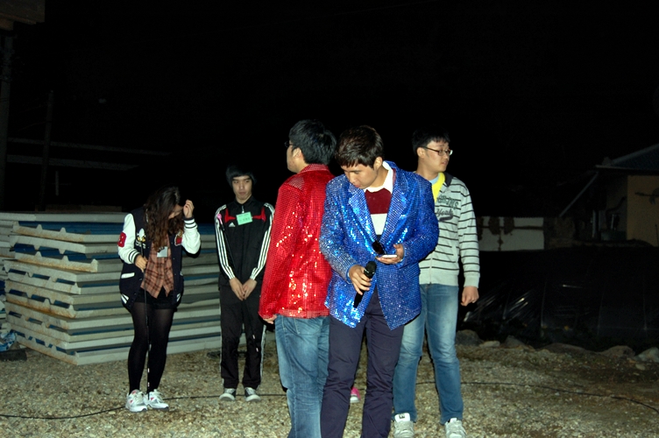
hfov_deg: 43.6
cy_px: 219
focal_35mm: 45
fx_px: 823
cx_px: 330
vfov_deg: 29.8
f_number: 4.2
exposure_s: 1/60
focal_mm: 30
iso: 400
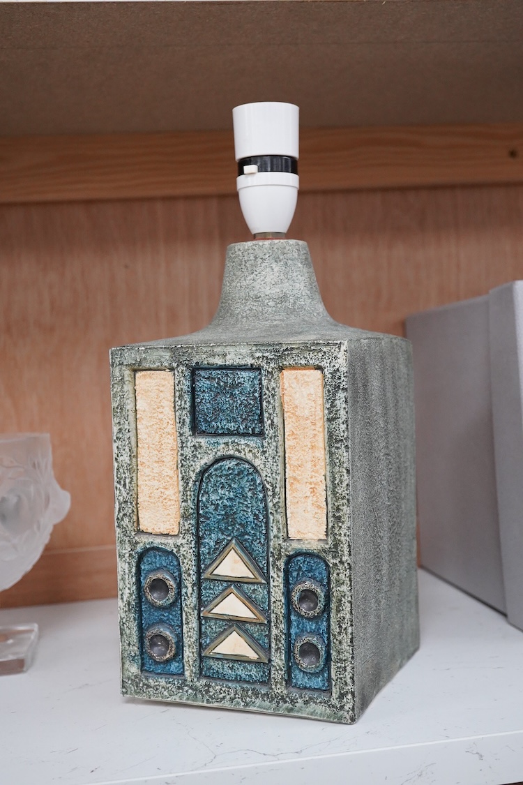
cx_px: 262
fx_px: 981
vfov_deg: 43.6
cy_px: 392
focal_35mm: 45
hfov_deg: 29.9
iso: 3200
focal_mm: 30
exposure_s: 1/250
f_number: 8
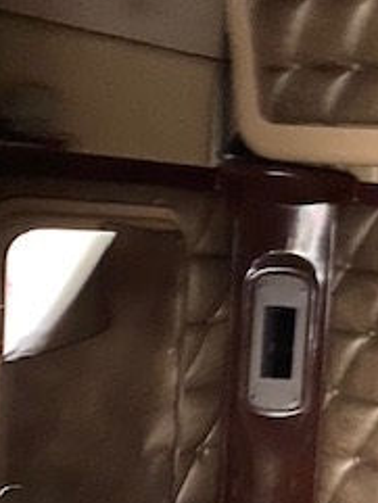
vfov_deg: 27.9
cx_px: 447
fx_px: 1004
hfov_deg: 20.1
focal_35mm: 69
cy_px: 351
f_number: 1.8
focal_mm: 4.25
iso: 500
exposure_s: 1/9
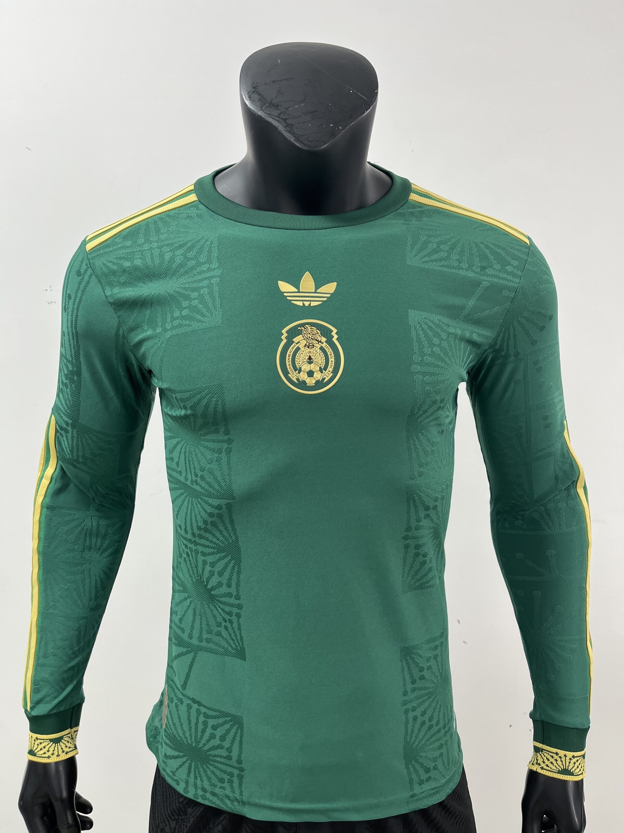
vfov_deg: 67.3
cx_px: 312
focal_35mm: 26
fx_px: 625
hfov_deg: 53.1
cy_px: 416
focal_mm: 5.1
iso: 80
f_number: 1.6
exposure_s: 1/100
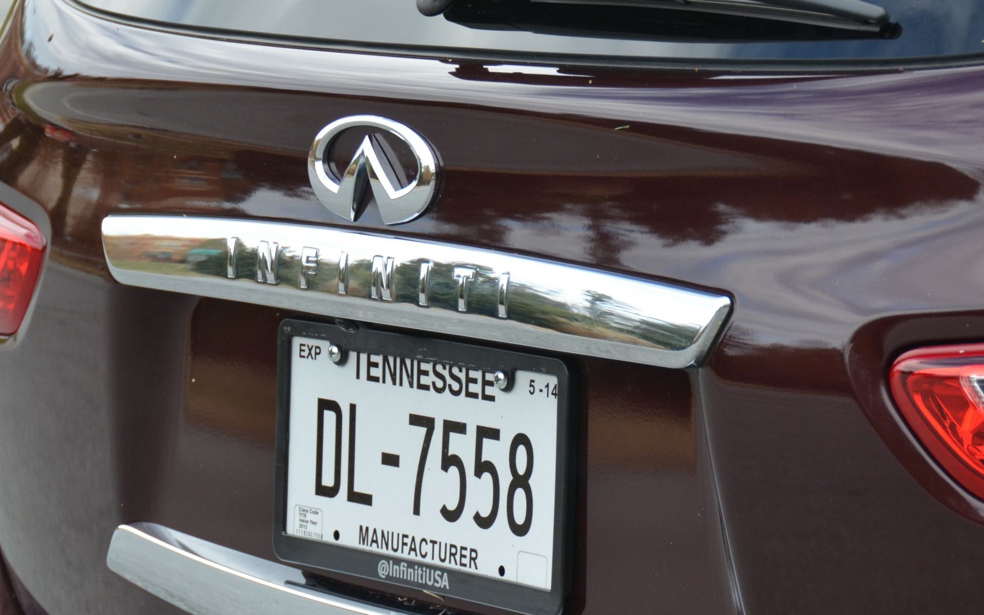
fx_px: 4559
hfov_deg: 12.3
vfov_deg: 7.7
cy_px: 361
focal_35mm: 170
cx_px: 551
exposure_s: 1/640
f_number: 5
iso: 800
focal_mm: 80
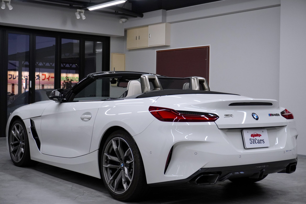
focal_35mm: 56
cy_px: 102
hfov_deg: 35.9
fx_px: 472
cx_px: 153
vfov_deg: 24.4
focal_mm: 37
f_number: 5.6
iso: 1250
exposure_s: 1/160
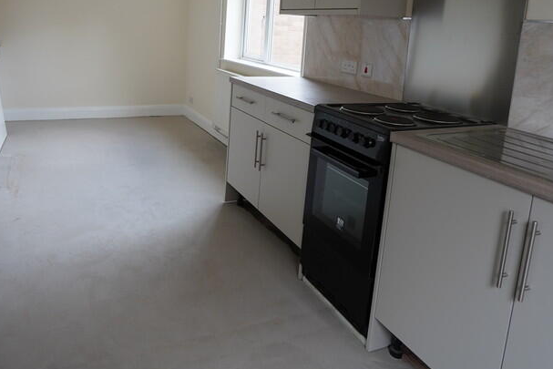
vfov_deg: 46.1
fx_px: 415
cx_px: 222
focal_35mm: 27
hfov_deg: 66.7
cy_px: 89
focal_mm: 16
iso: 640
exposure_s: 1/160
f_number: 4
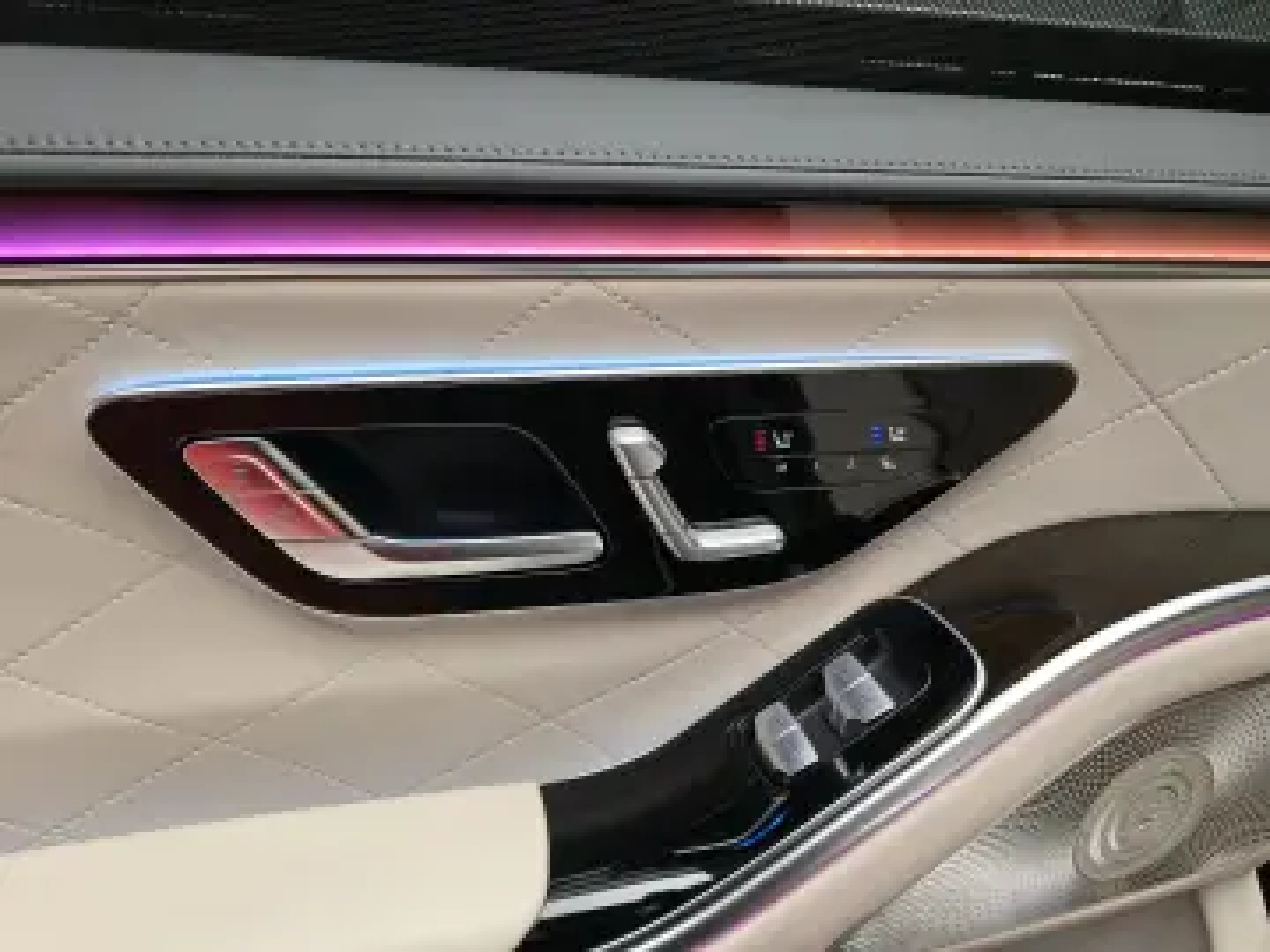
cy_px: 476
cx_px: 635
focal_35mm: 23
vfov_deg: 58.9
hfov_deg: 73.9
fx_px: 844
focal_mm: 6.3
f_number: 1.7
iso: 200
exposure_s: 1/100
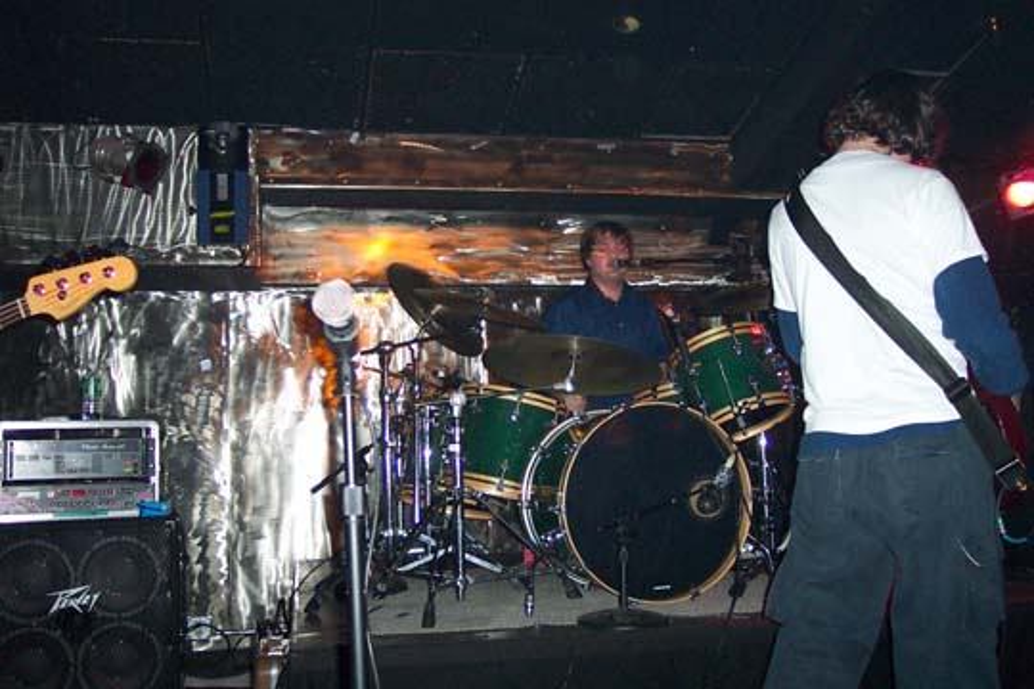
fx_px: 1091
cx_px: 517
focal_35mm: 38
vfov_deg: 35.1
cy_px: 344
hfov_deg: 50.7
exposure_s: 1/30
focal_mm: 8
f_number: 2.8
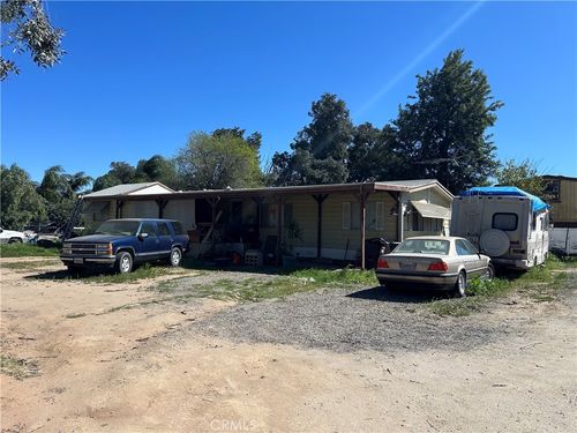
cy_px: 216
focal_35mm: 26
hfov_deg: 67.3
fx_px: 433
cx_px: 288
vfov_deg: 53.1
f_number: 1.5
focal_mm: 5.7
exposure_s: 1/3968
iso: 50
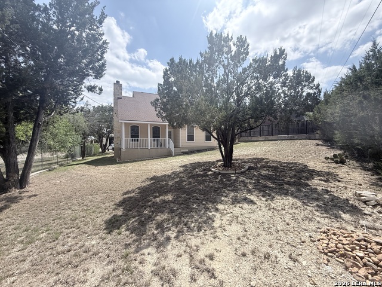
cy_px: 144
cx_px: 191
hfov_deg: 102.1
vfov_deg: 85.7
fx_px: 154
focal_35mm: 14
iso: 64
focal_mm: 2.22
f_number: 2.2
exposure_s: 1/1848
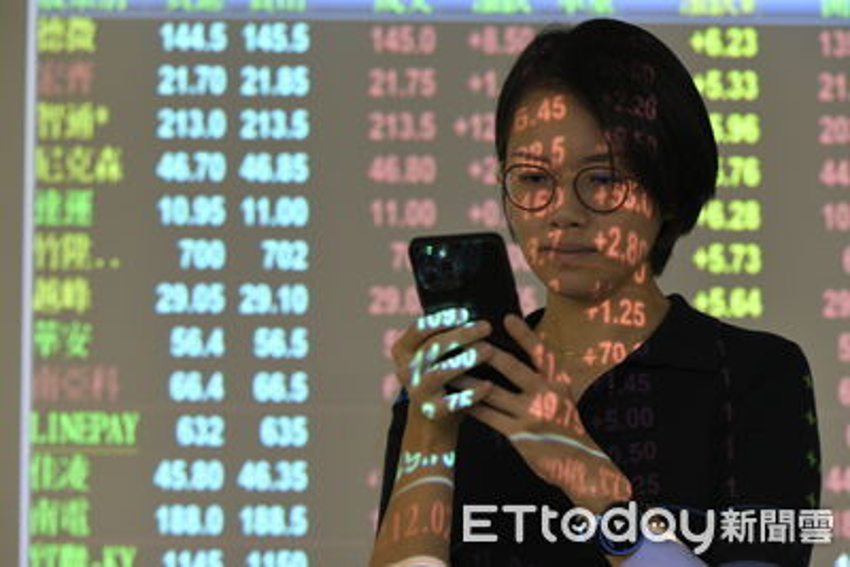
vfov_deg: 9.2
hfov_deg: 13.7
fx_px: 3543
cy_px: 284
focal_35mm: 150
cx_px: 425
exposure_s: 1/60
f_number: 5.6
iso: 1600
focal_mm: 150
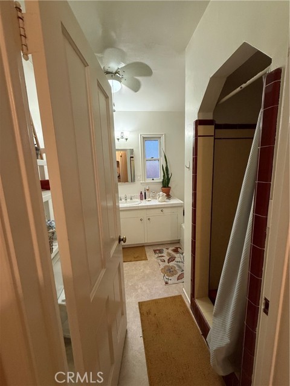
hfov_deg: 85.7
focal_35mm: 14
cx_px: 145
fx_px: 156
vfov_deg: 102.1
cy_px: 193
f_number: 2.2
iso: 400
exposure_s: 1/120
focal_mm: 2.22
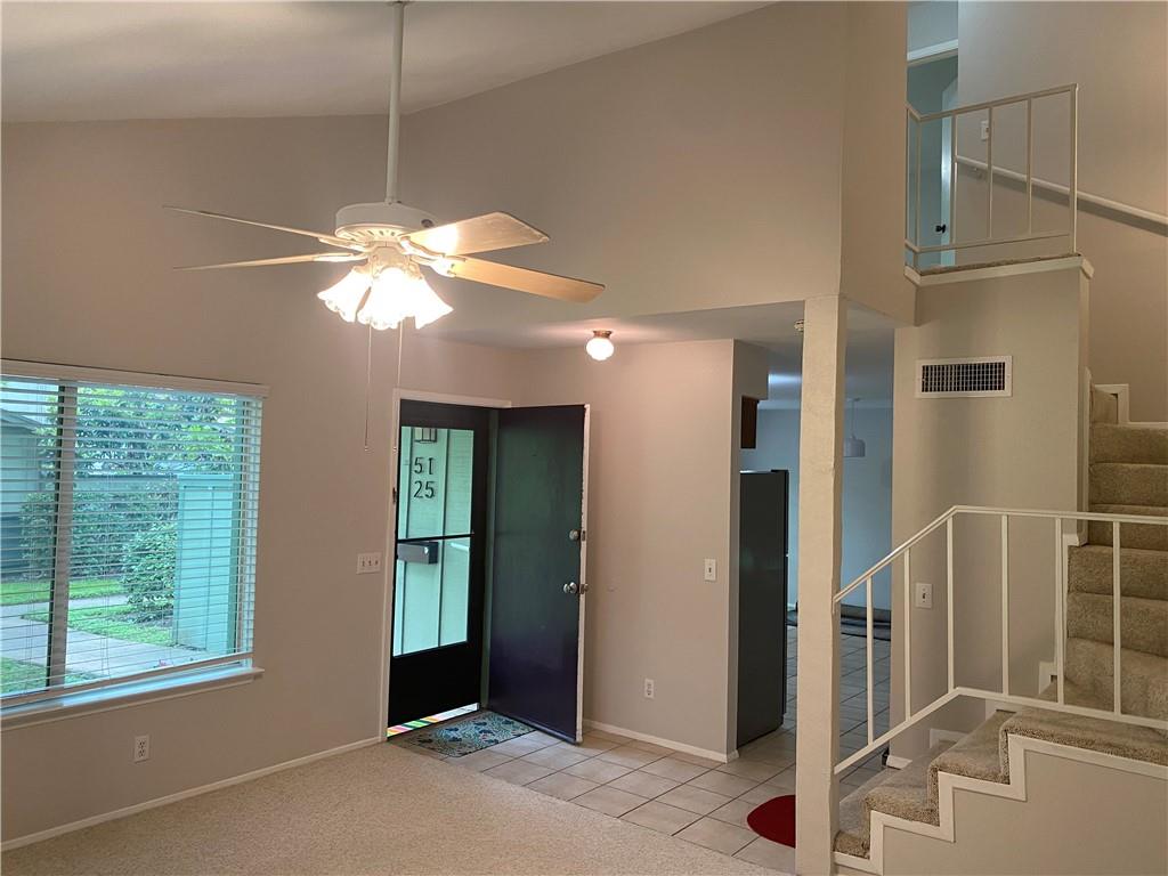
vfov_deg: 53.1
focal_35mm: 26
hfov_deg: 67.3
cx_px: 584
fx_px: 877
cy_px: 438
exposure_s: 1/60
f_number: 1.8
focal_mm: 4.25
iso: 125
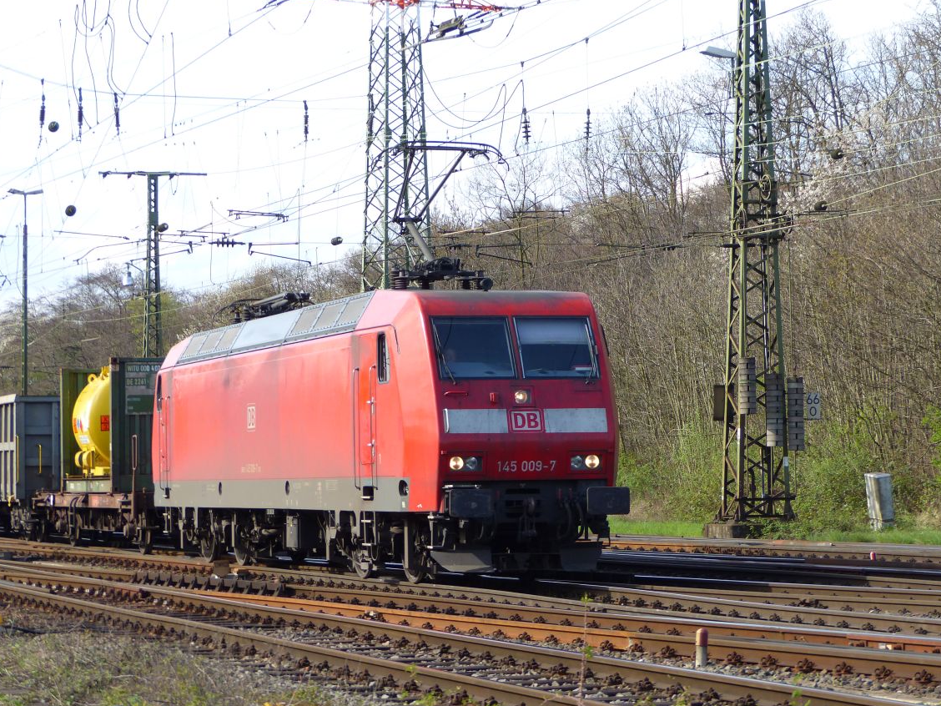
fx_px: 3153
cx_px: 489
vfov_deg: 12.8
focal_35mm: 116
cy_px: 368
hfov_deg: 17.0
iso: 100
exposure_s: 1/640
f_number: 2.8
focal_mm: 19.6
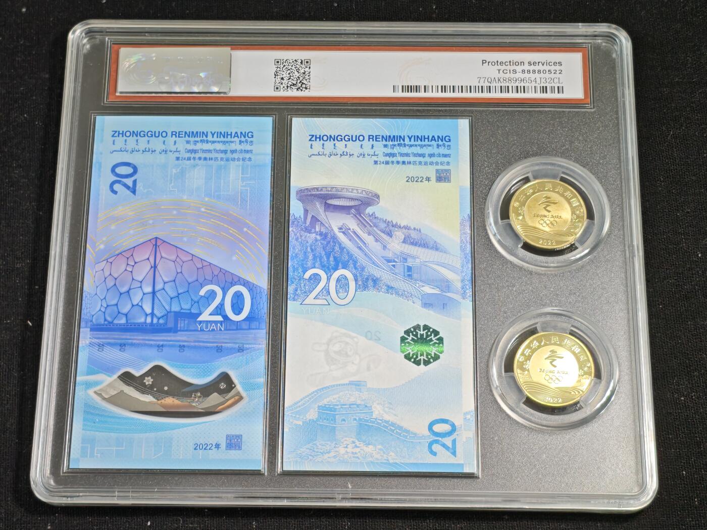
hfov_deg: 23.0
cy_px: 265
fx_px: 1736
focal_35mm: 85
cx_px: 354
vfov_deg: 17.4
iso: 50
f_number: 1.5
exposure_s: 1/640
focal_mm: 4.94
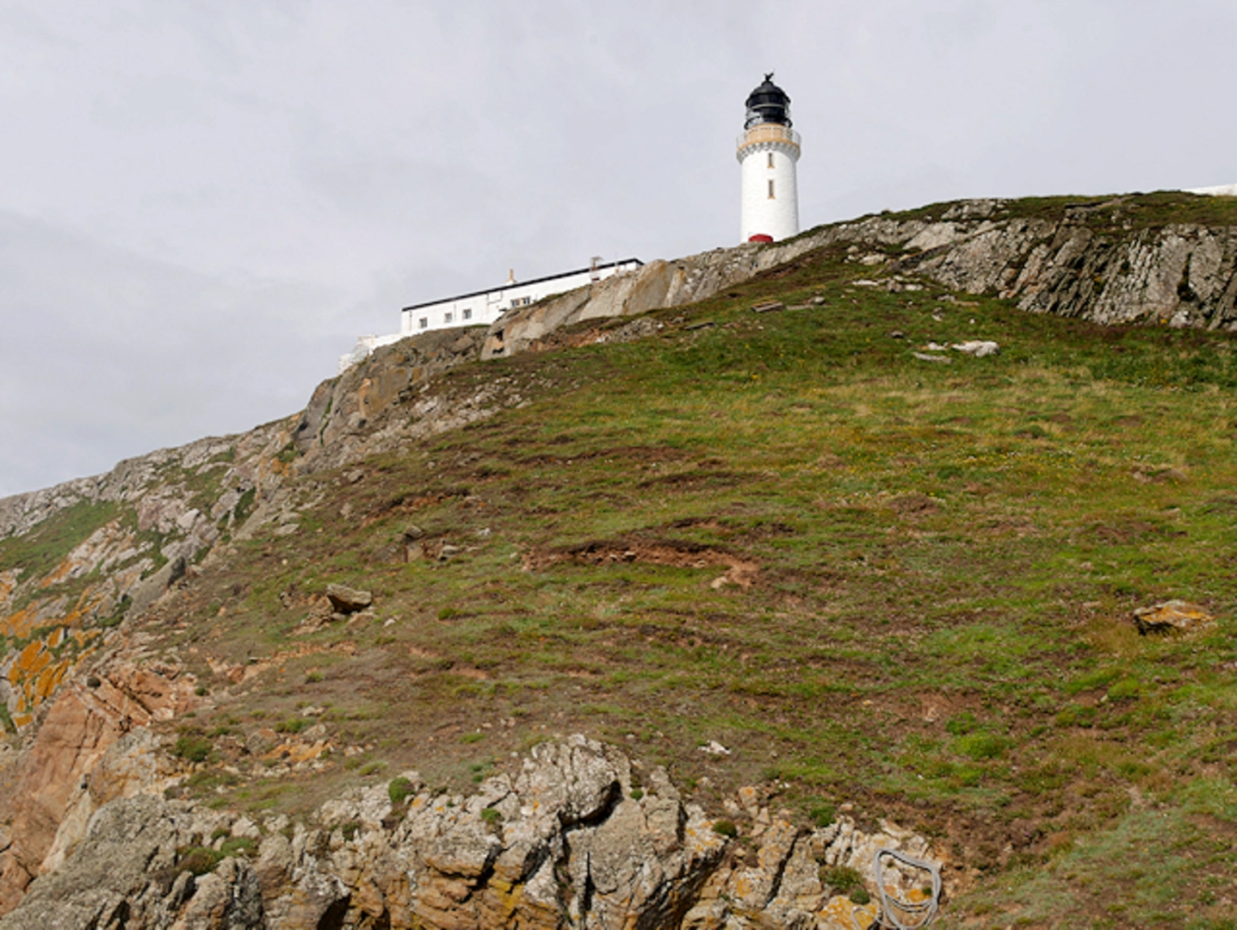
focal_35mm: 38
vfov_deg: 37.8
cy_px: 465
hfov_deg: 48.9
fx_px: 1359
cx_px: 618
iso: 200
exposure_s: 1/400
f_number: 9
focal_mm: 19
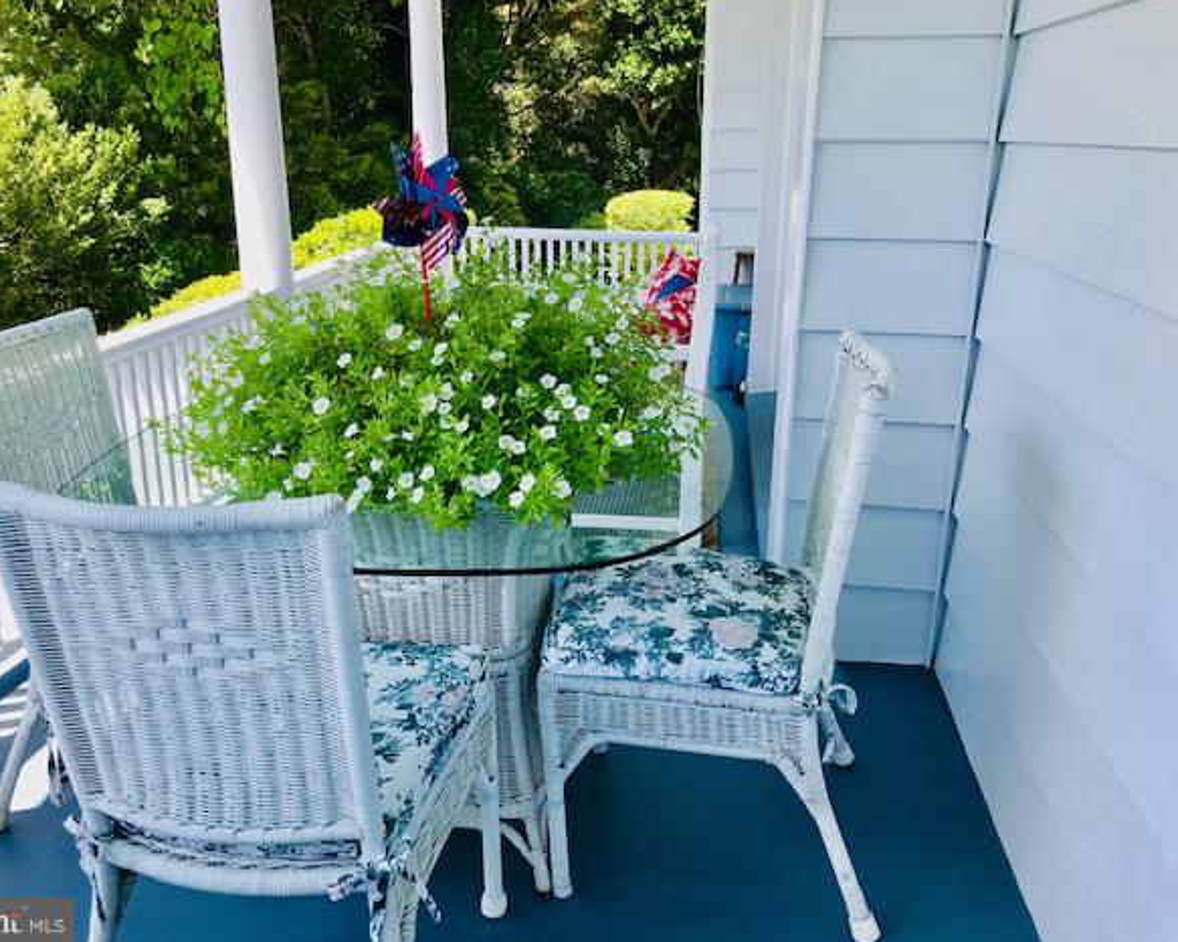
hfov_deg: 58.8
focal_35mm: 30
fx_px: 1046
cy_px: 465
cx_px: 564
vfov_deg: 48.5
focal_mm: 3.99
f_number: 1.8
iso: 20
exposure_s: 1/427
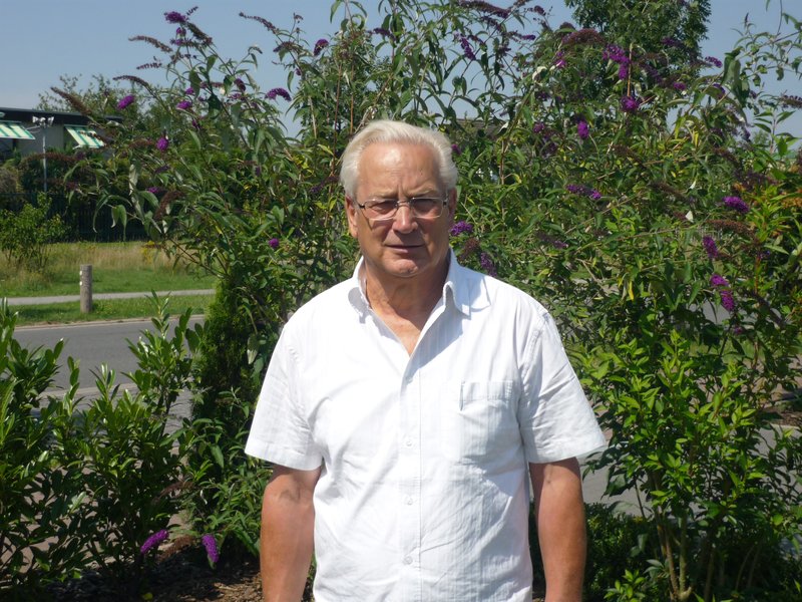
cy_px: 301
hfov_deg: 40.4
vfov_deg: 30.9
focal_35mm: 47
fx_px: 1089
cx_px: 401
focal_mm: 7.8
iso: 100
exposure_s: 1/250
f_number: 9
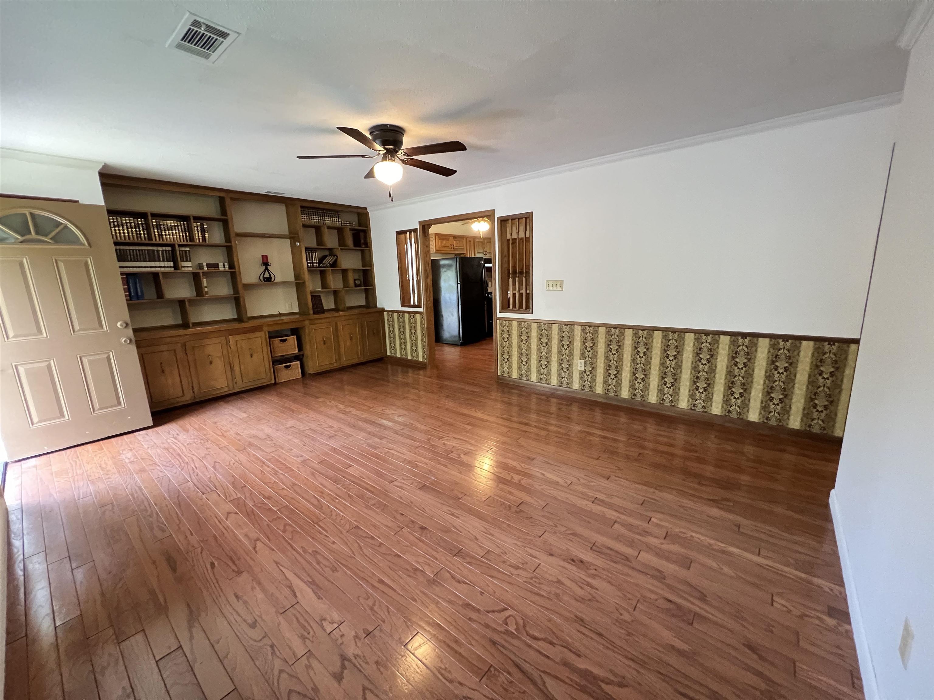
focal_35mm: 13
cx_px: 467
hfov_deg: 106.2
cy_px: 350
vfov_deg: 89.9
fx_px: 351
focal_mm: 1.57
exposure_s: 1/60
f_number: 1.8
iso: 640
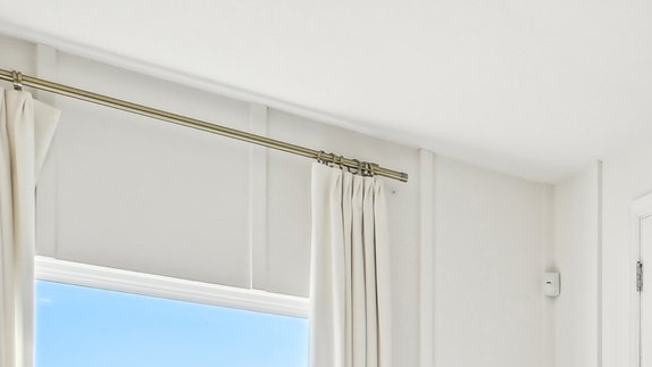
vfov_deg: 19.0
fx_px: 968
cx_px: 1026
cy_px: 539
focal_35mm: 56
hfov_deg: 25.5
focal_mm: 15
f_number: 8
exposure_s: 1/125
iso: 400
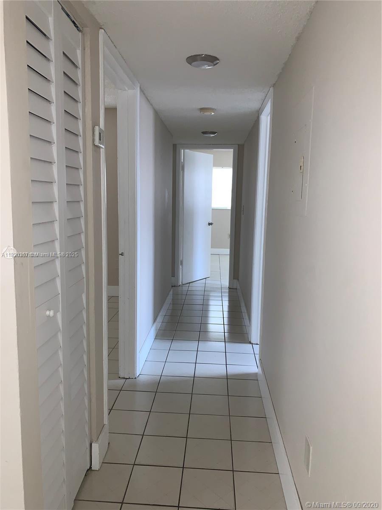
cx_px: 191
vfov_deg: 67.3
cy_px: 255
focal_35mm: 26
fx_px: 383
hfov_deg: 53.1
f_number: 1.8
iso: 80
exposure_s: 1/17
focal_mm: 4.25
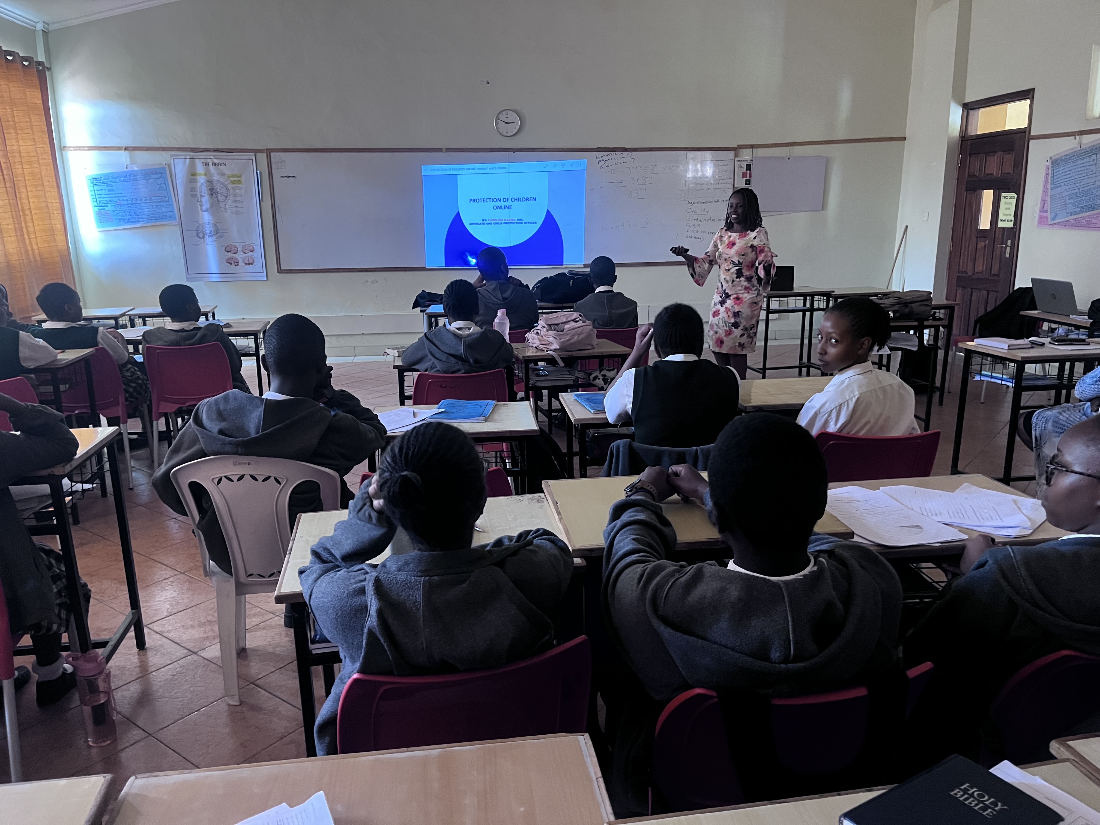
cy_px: 412
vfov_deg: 53.1
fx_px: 826
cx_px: 550
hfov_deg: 67.3
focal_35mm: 26
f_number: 1.6
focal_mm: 5.1
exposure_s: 1/40
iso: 640
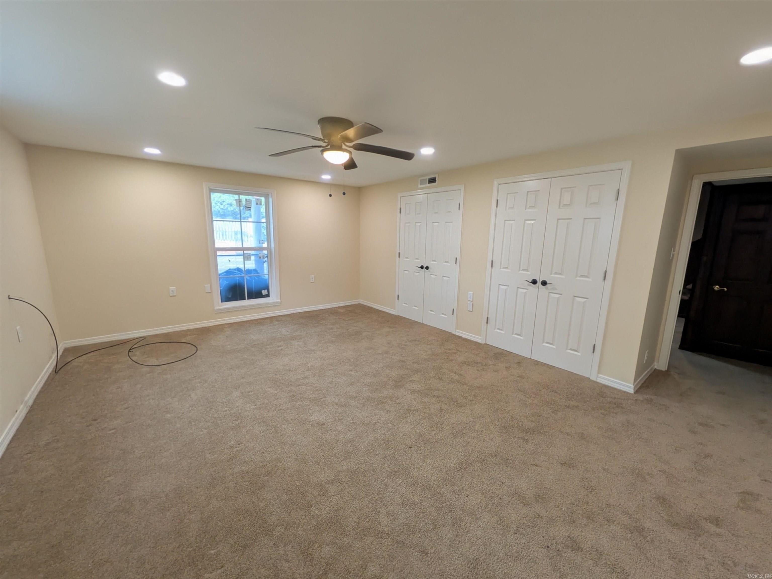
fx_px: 312
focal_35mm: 14
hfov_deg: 102.1
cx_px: 386
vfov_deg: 85.7
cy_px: 290
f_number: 2.2
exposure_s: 1/120
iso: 215
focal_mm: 1.85
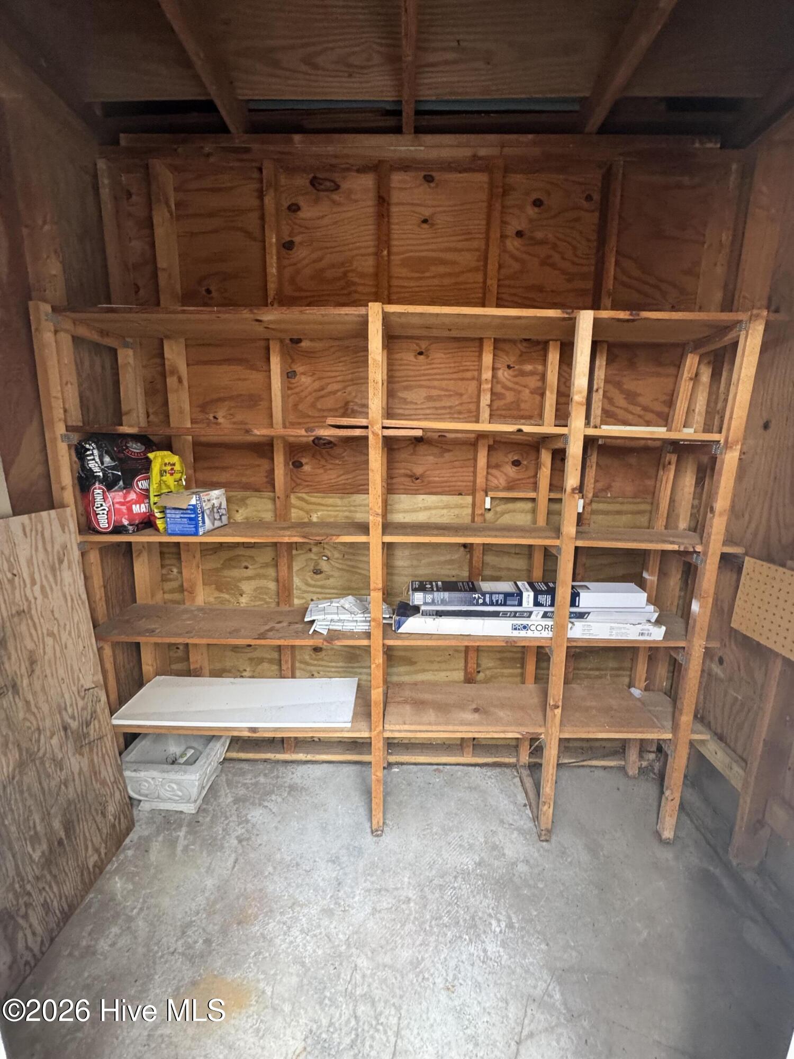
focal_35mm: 14
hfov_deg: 85.7
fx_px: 428
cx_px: 397
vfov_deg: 102.1
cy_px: 530
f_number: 2.2
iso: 320
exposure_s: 1/78
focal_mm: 2.22
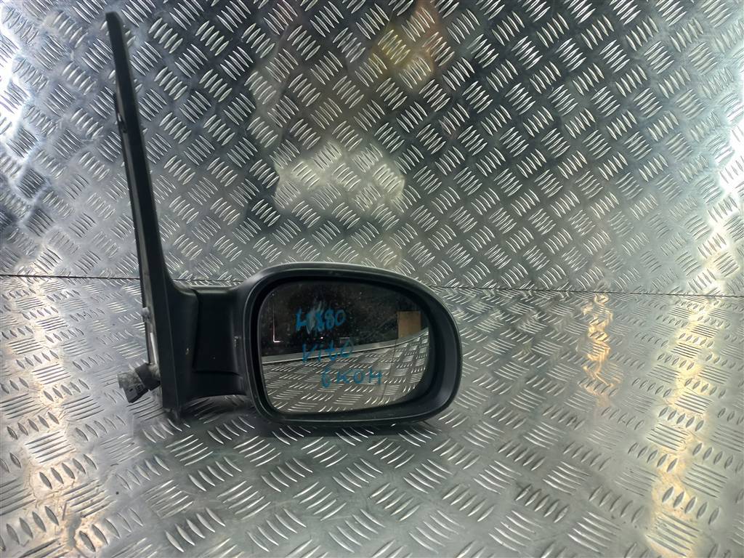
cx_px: 372
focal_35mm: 25
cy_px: 279
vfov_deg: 54.9
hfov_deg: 69.4
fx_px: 537
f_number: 1.8
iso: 50
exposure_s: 1/50
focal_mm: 4.6
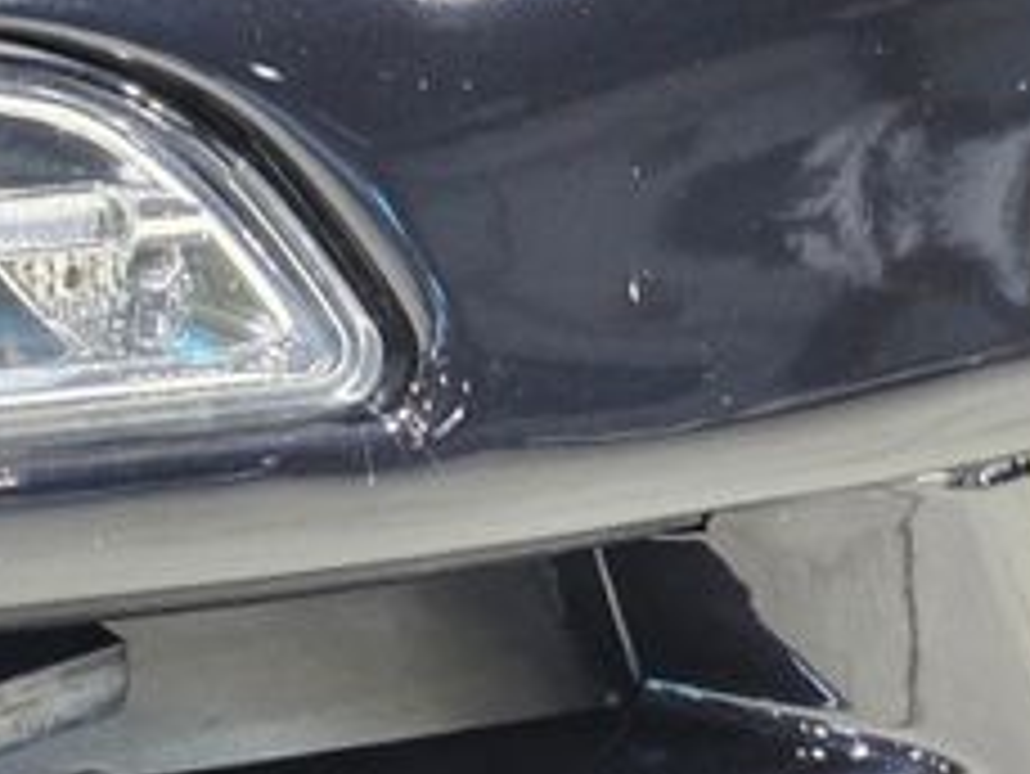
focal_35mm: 193
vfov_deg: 7.6
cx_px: -54
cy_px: 882
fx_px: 5746
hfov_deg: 10.1
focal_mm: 7.9
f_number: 2.4
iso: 400
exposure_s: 1/30
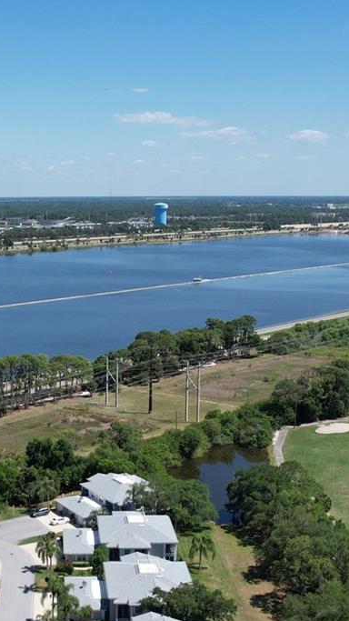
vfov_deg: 38.2
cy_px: 397
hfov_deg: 21.8
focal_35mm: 54
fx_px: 889
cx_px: 46
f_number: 2.8
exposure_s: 1/2000
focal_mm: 8.38
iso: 110
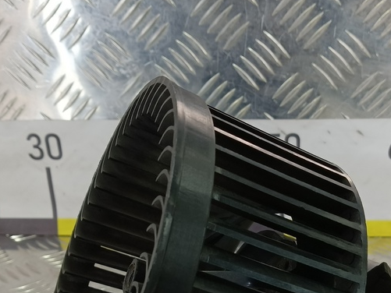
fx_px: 531
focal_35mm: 47
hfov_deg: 40.0
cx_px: 259
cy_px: 297
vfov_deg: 28.8
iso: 94
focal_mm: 4.11
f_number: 1.6
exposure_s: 1/50
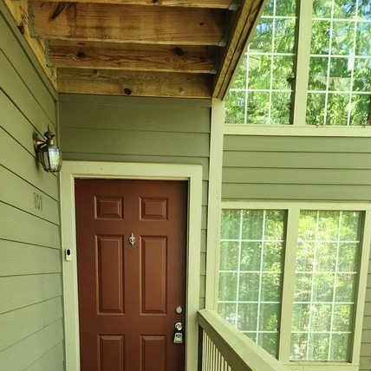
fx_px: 461
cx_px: 170
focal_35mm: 38
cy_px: 346
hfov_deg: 43.8
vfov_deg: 40.0
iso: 160
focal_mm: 6.4
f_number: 1.8
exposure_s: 1/180
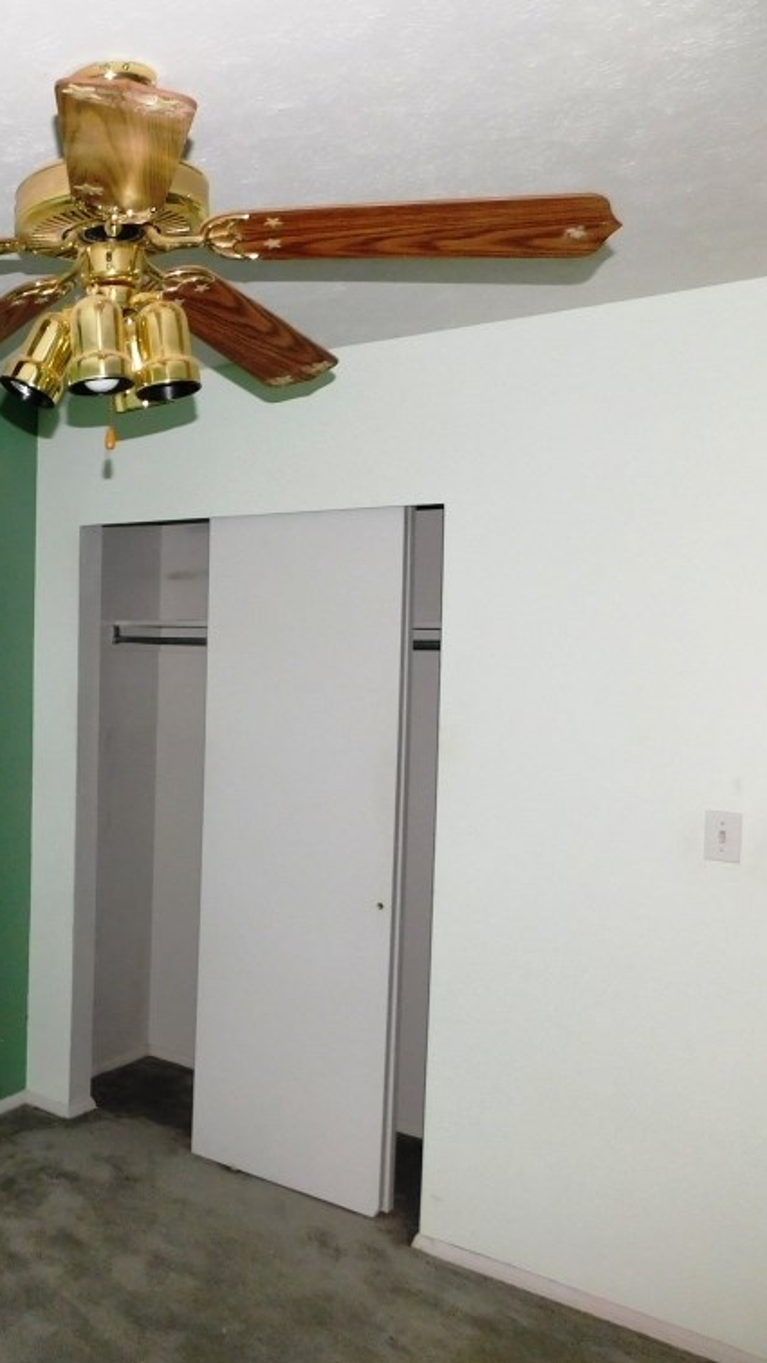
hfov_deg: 30.6
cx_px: -97
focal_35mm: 34
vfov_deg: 58.0
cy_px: 681
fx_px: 1229
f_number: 3
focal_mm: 4
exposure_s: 1/30
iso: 200
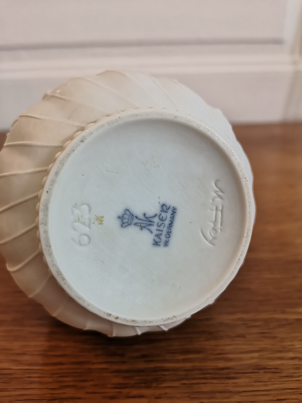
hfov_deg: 51.4
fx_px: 314
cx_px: 151
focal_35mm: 27
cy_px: 202
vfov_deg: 65.3
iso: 100
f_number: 1.8
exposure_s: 3
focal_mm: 5.58
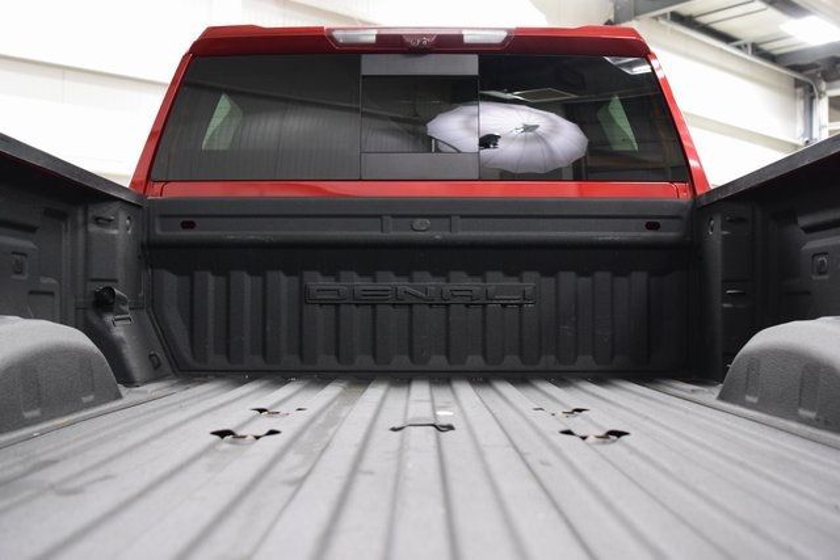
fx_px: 910
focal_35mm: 39
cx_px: 420
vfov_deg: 34.2
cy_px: 280
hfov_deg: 49.5
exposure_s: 1/60
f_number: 3.2
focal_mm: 26
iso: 1600
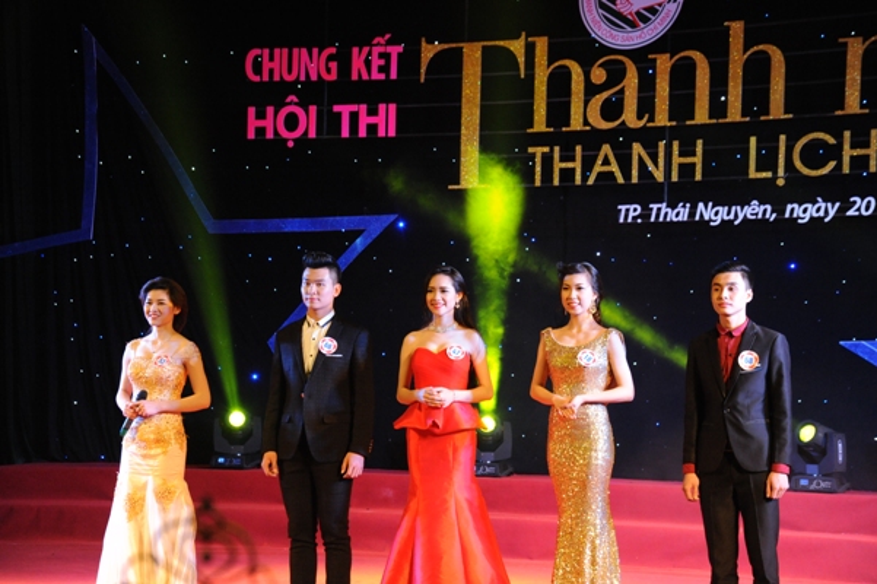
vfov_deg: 17.0
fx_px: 1948
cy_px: 292
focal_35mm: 80
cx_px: 438
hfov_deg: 25.4
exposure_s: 1/320
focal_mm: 80
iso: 4000
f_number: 5.6
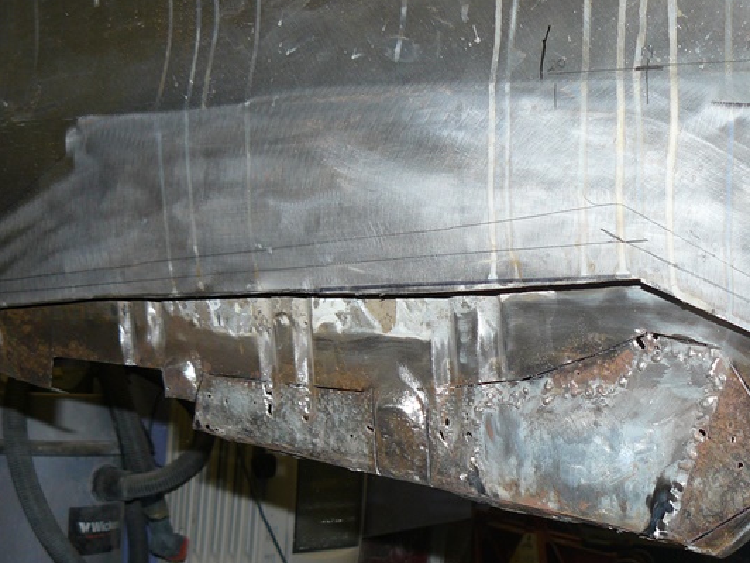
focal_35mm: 52
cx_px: 448
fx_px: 1127
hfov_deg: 36.7
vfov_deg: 27.9
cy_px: 368
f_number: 2.8
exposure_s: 1/30
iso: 100
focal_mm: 6
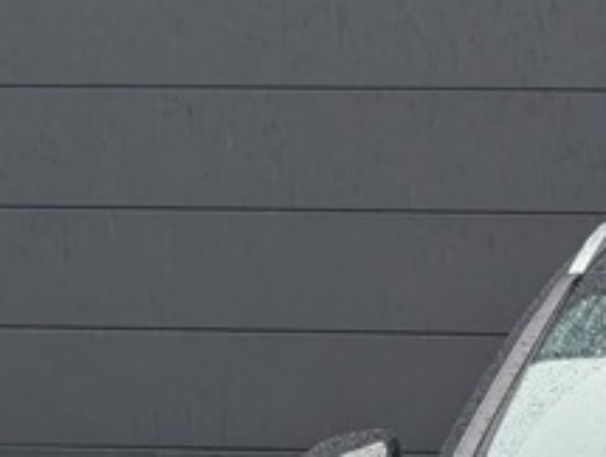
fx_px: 3191
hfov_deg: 10.3
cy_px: 717
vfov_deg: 8.0
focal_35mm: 182
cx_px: 1051
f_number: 1.68
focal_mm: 6.9
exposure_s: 1/408
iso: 206
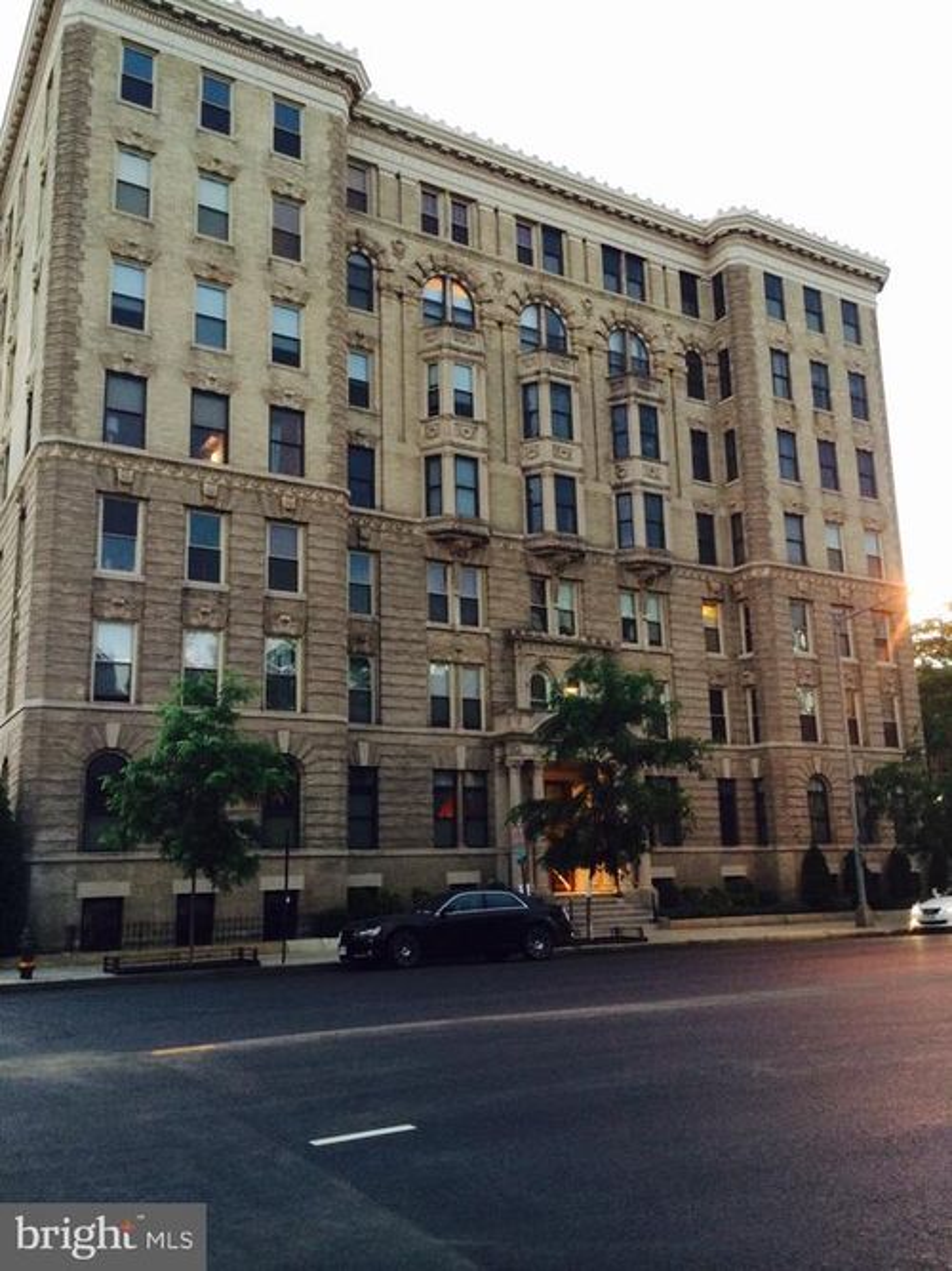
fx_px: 1100
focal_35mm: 30
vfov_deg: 60.0
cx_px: 476
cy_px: 636
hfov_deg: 46.8
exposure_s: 1/30
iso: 125
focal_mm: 4.12
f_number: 2.2
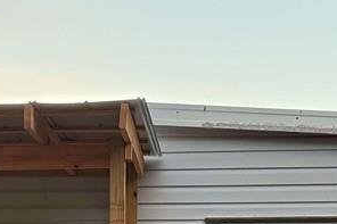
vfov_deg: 10.0
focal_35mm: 135
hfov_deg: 14.9
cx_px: -15
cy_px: 255
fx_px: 1263
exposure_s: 1/164
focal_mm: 6.76
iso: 200
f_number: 1.78
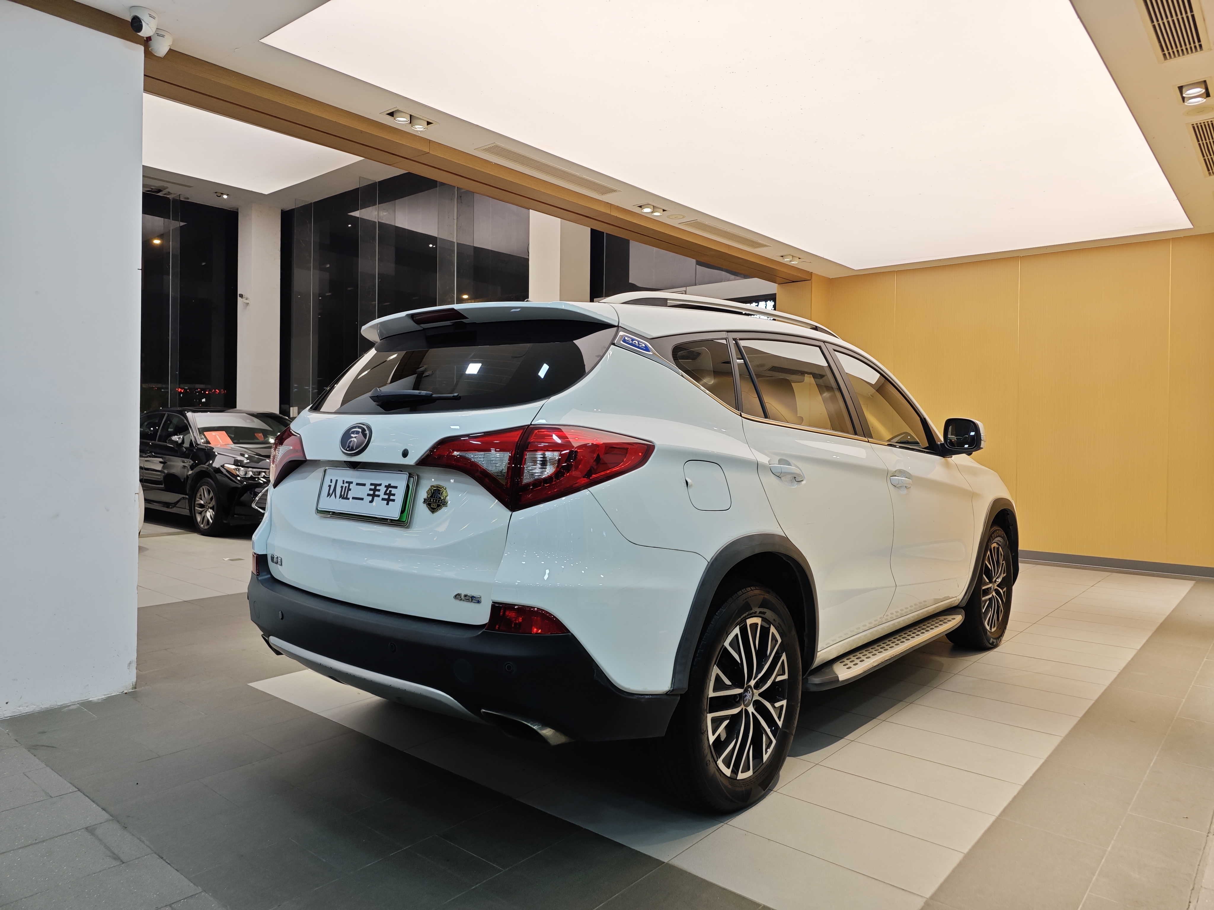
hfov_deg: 73.9
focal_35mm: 23
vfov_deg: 58.9
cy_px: 455
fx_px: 807
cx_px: 607
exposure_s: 1/100
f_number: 1.9
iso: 64
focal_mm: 8.7
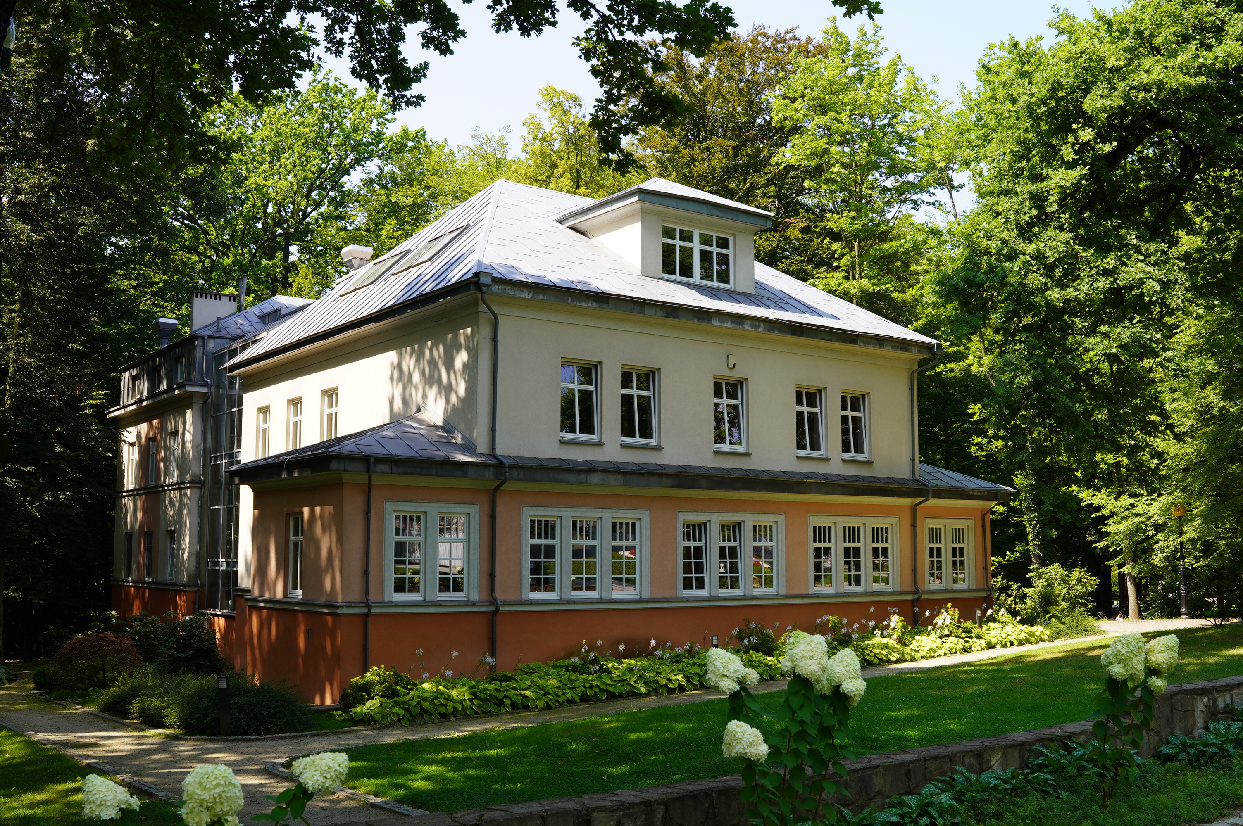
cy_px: 413
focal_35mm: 36
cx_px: 622
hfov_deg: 53.2
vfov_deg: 36.8
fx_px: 1242
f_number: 6.3
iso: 100
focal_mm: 24
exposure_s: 1/100
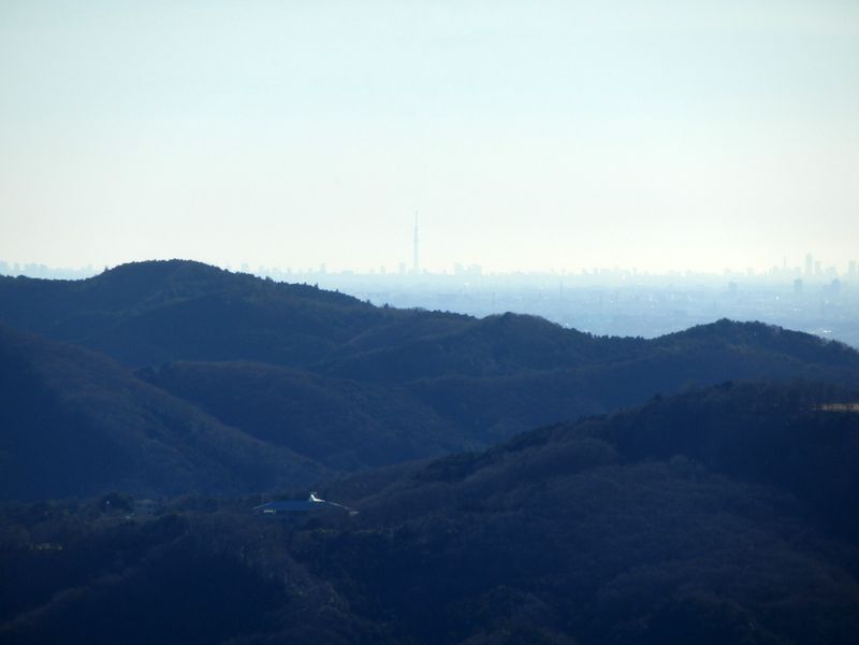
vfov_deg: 5.0
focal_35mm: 300
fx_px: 7445
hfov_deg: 6.6
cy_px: 322
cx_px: 430
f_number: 5.9
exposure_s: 1/800
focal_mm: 52.5
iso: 80
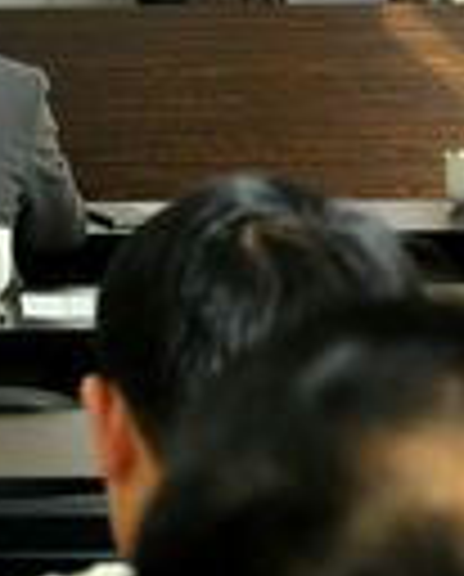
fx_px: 3934
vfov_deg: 8.3
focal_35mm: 230
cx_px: -171
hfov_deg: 6.7
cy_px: -63
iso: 800
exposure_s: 1/80
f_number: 4.8
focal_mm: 42
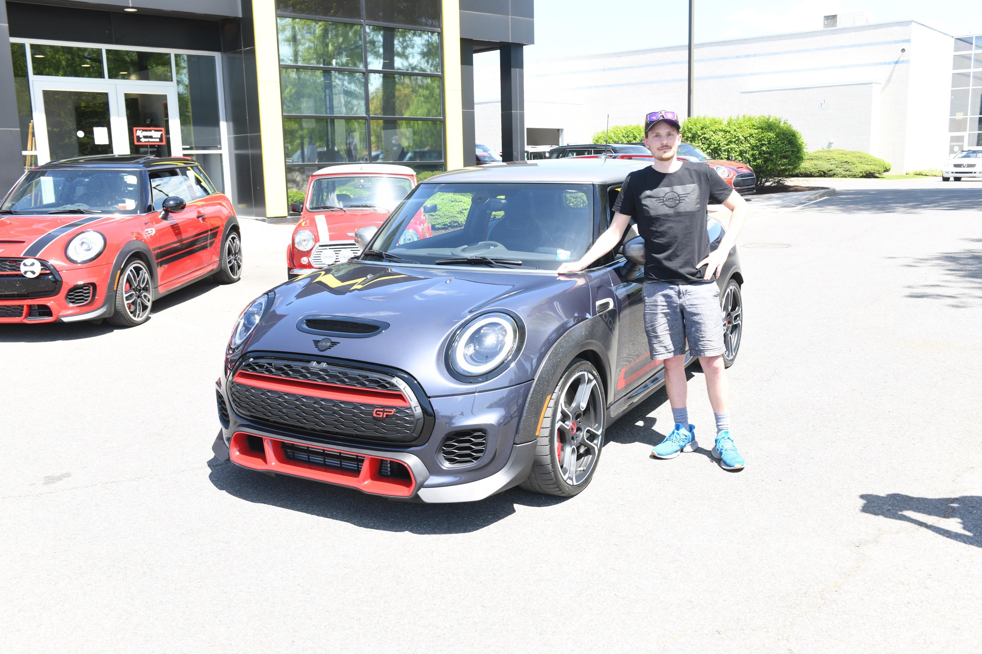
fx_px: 927
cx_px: 491
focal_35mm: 34
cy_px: 327
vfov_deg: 38.9
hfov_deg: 55.8
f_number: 6.3
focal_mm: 34
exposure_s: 1/80
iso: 100
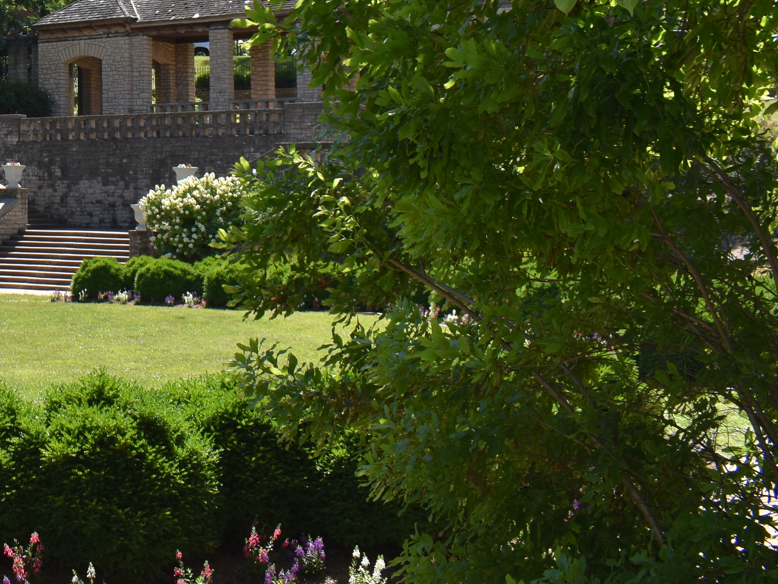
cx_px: -46
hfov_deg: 29.1
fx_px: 1371
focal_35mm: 61
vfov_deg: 23.1
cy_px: 12
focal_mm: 18
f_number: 8
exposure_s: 1/200
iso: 100
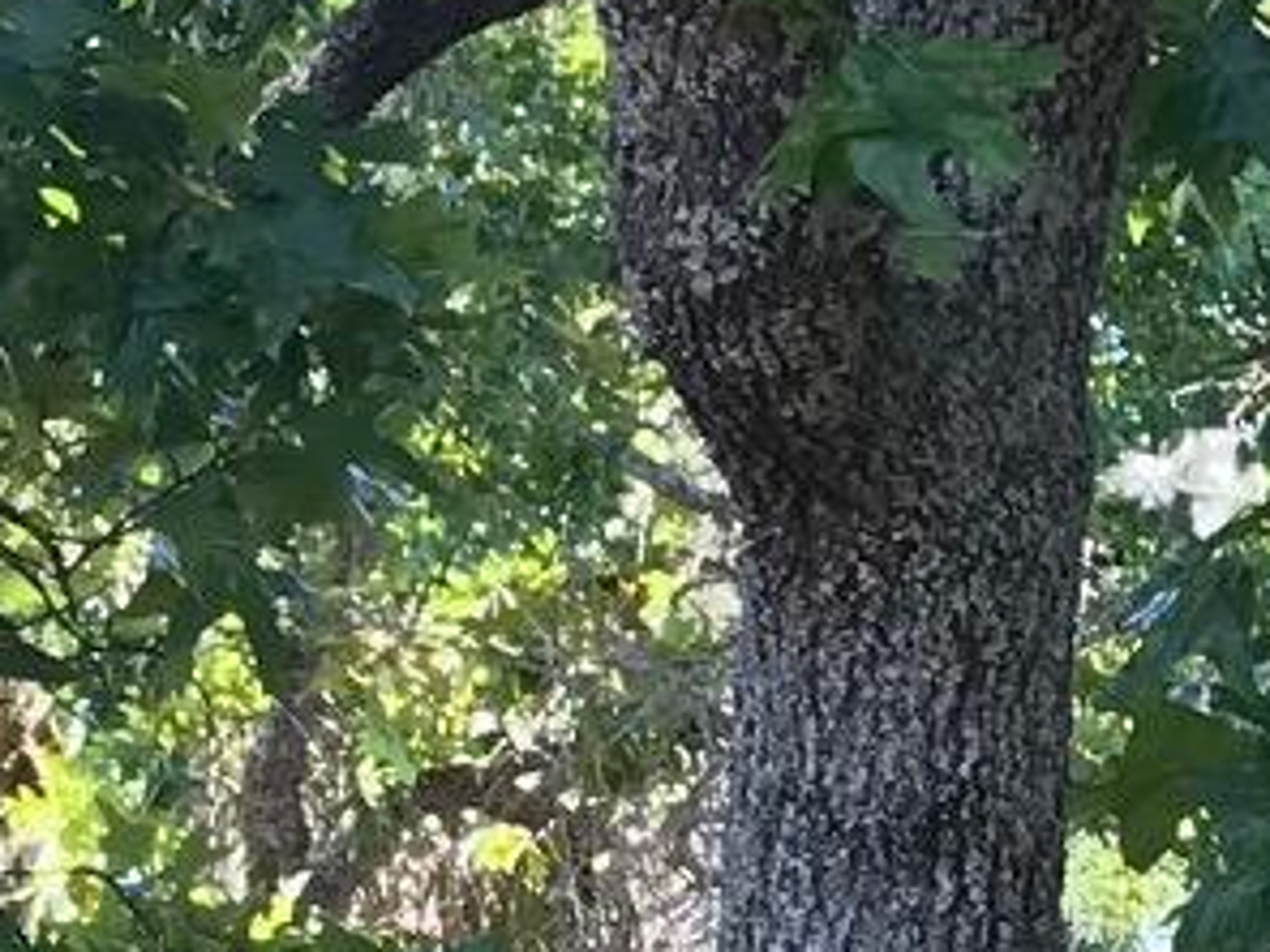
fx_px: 7007
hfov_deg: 9.5
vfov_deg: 7.8
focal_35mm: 191
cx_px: 2776
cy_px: 708
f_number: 1.8
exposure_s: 1/114
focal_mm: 3.99
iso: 20
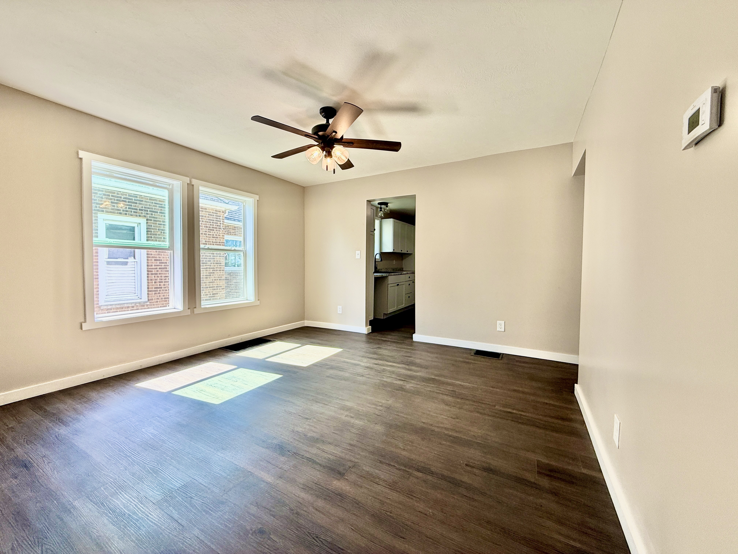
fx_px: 298
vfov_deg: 85.7
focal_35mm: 14
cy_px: 277
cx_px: 369
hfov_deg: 102.1
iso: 64
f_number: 2.2
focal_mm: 2.22
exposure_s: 1/99
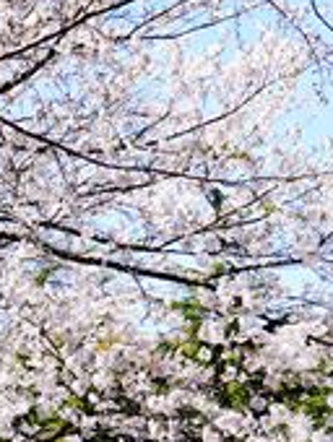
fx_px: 2252
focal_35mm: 176
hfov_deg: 7.6
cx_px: -570
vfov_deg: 11.0
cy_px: 537
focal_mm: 39
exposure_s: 1/125
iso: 125
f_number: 8
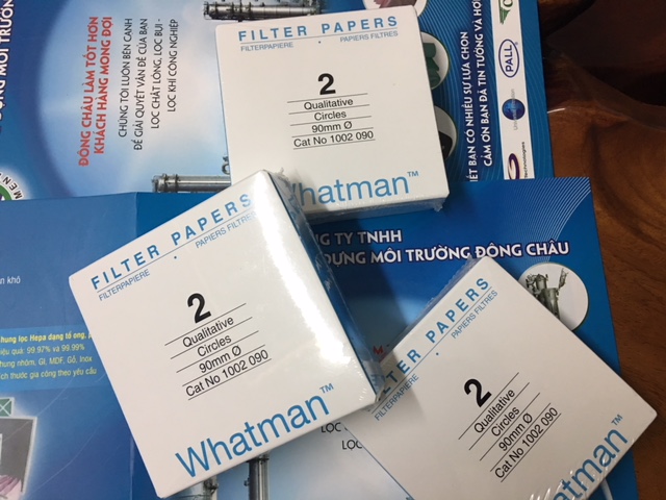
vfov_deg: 48.2
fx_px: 558
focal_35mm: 29
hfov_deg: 61.7
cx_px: 333
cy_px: 250
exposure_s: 1/17
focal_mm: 4.15
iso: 80
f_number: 2.2
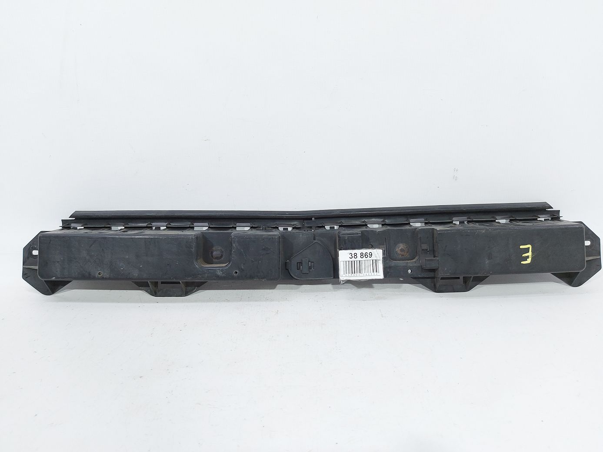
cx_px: 302
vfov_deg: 56.8
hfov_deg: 71.6
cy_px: 226
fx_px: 418
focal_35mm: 24
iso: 80
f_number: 1.8
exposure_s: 1/50
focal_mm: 5.23
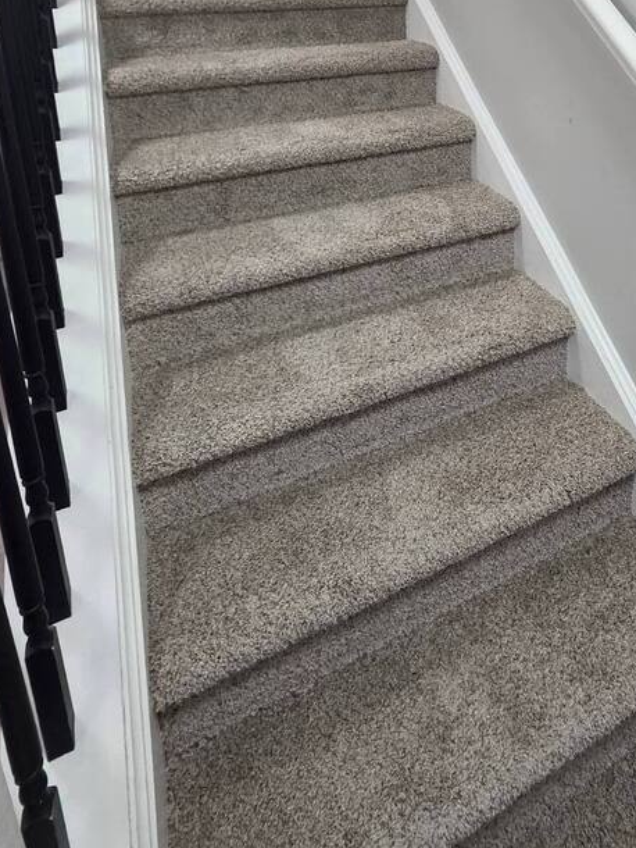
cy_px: 110
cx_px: 443
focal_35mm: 23
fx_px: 563
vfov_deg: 63.7
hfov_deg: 57.1
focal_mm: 2.2
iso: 200
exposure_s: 1/60
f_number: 1.9
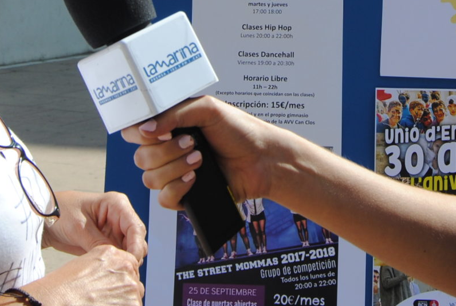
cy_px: -137
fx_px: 1712
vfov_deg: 9.9
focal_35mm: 135
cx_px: 309
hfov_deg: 15.1
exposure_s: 1/250
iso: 100
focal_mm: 28
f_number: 8
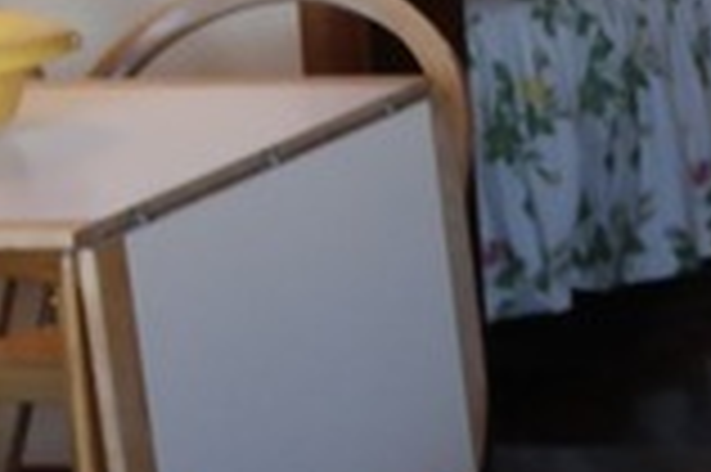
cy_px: -54
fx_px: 4044
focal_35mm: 205
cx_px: 2018
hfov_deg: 8.6
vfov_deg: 6.7
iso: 800
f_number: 3.5
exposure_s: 1/50
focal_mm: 24
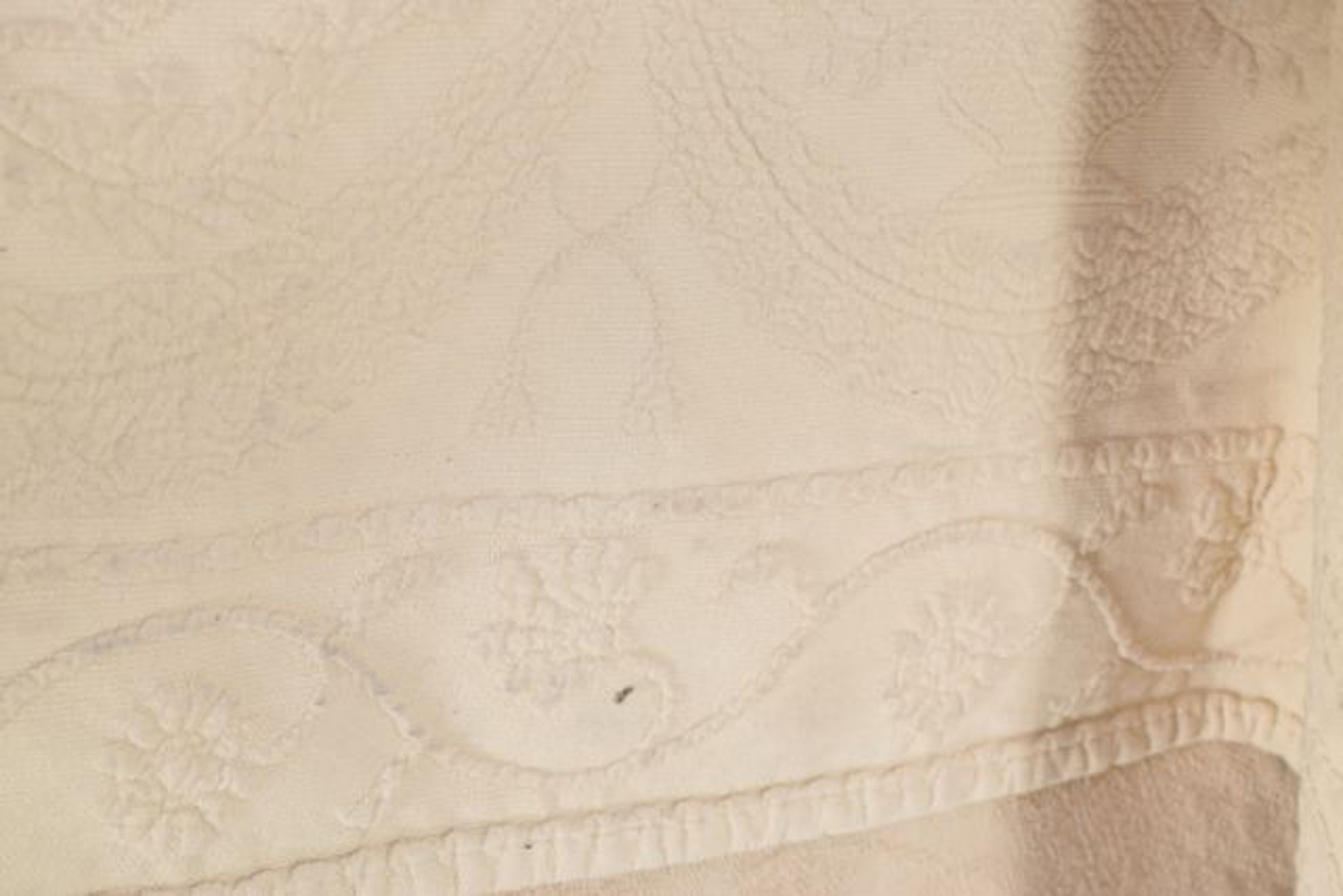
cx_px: 672
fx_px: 3078
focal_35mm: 82
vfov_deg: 16.6
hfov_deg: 24.6
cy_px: 448
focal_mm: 55
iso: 100
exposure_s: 1/125
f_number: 8
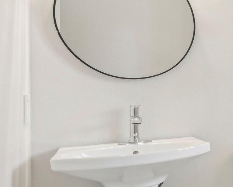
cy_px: 88
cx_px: 317
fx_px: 290
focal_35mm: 42
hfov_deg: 31.4
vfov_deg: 35.7
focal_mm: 14
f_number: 8
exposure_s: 1/25
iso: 100
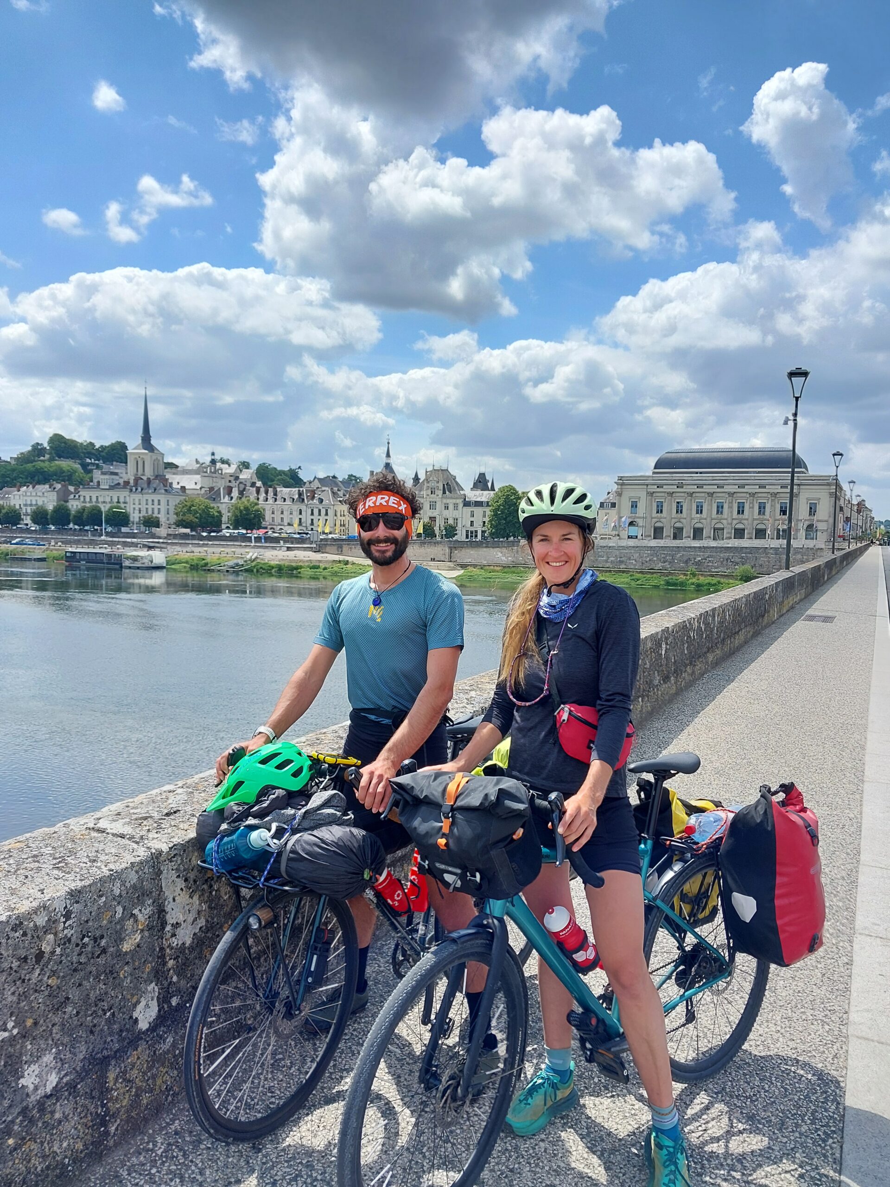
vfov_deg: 65.3
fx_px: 926
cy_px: 594
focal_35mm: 27
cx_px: 445
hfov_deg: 51.4
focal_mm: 4
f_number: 1.8
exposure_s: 1/397
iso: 20
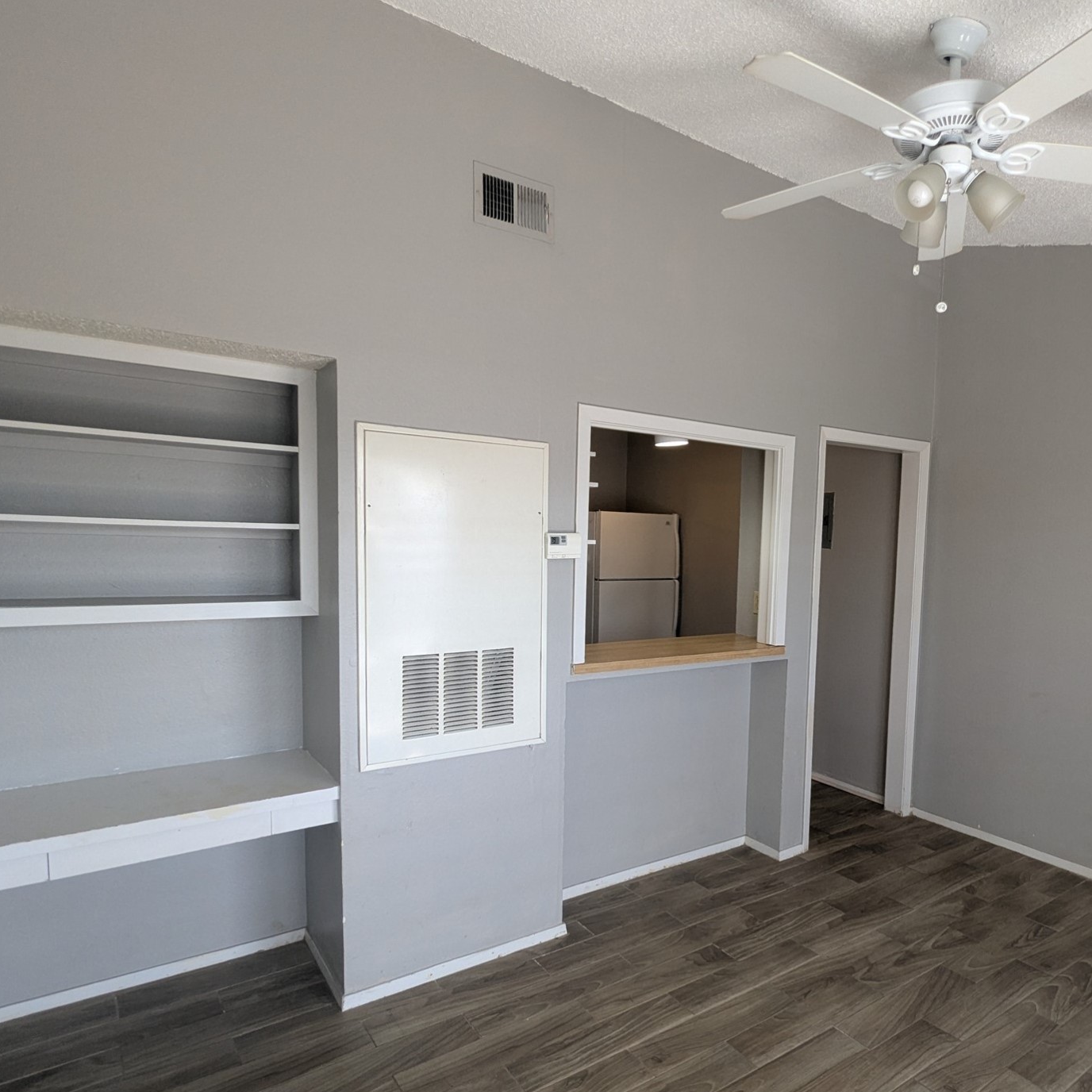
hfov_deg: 70.7
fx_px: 749
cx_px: 700
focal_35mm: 21
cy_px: 596
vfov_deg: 72.0
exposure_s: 1/36.4
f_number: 2.2
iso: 47
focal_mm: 2.35
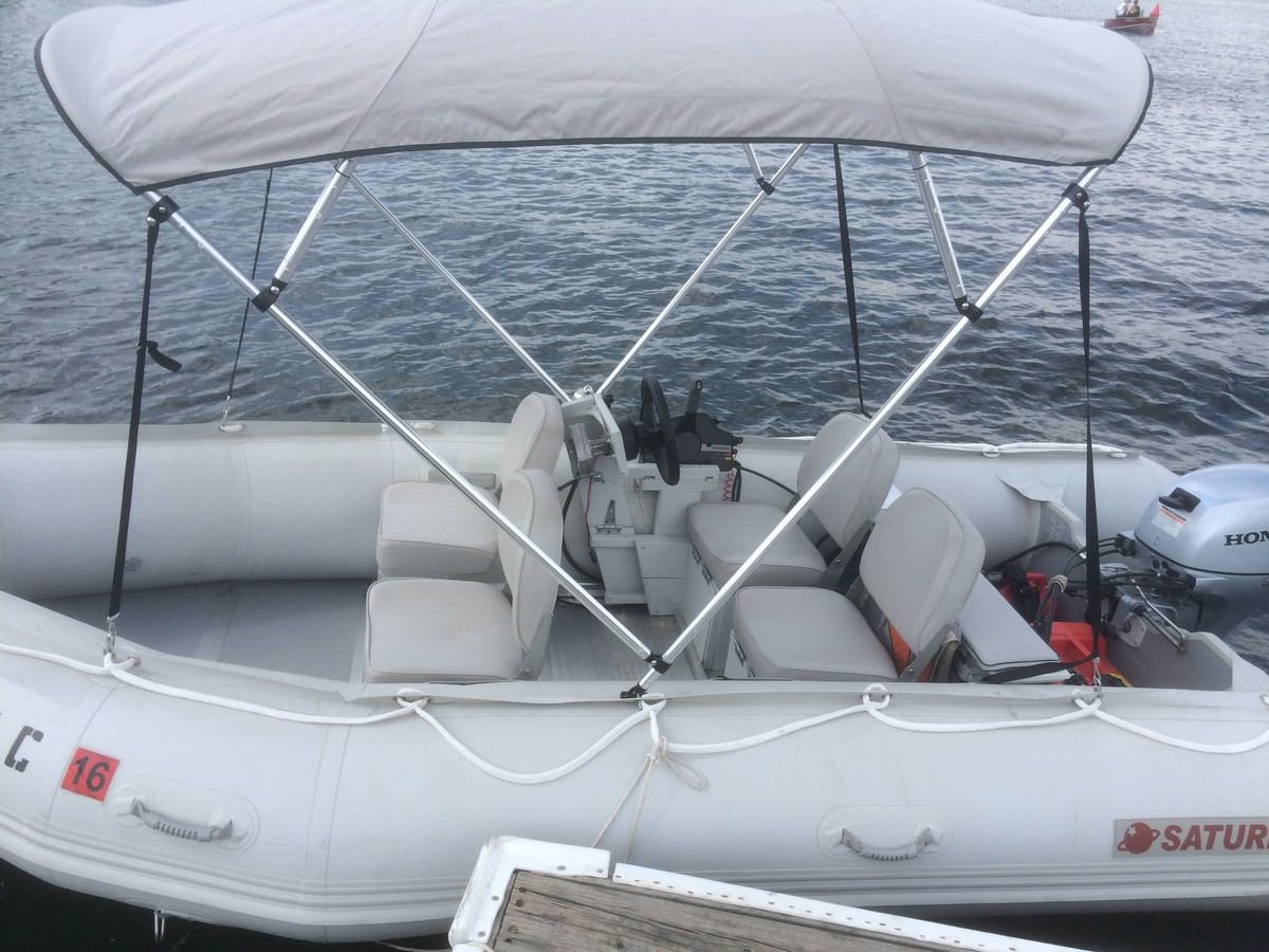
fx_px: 1063
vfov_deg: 48.2
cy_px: 476
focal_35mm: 29
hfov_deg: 61.7
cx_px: 634
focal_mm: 4.15
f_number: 2.2
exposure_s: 1/1642
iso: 32
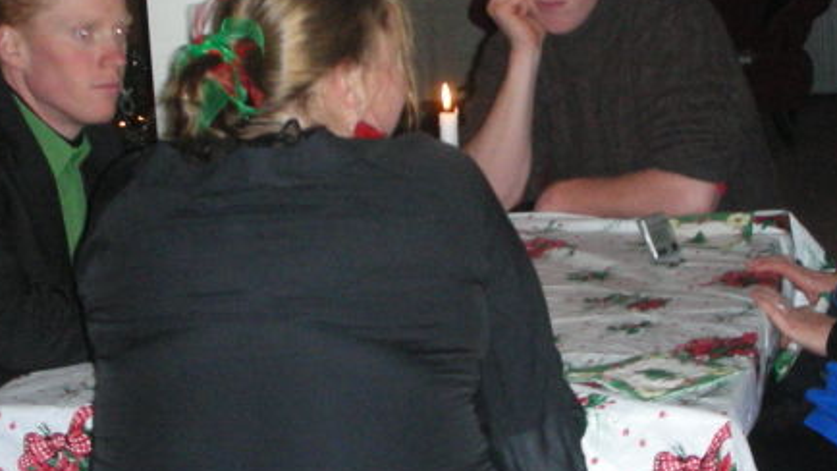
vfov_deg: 13.4
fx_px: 1997
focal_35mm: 90
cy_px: 127
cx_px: 434
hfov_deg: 23.7
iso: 196
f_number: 3
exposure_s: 1/60.1
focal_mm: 5.8
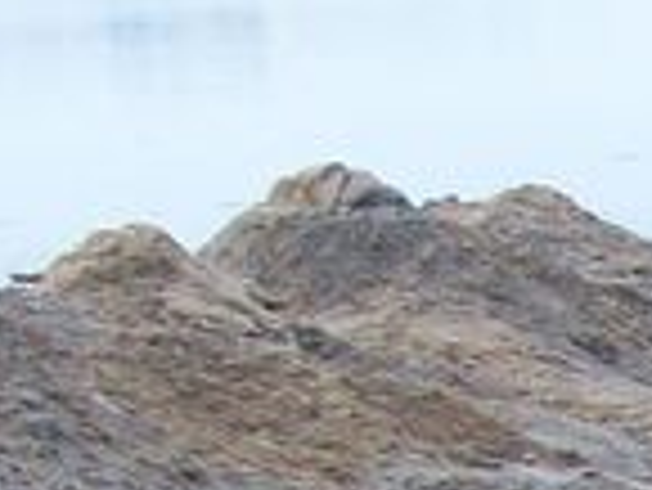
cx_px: 1969
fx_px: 4524
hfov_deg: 7.3
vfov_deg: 5.9
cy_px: 1281
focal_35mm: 240
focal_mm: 5.7
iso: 74
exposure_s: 1/128
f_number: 2.8
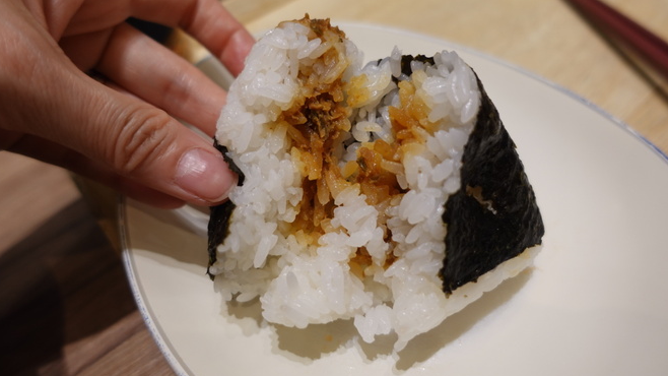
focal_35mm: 26
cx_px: 340
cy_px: 156
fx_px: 460
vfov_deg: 44.2
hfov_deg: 71.9
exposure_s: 1/160
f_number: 1.8
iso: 125
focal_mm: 9.4
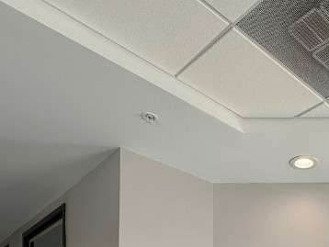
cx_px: 294
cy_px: 338
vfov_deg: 28.2
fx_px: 380
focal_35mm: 40
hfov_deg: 42.9
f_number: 2.2
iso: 40
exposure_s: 1/273
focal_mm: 2.22
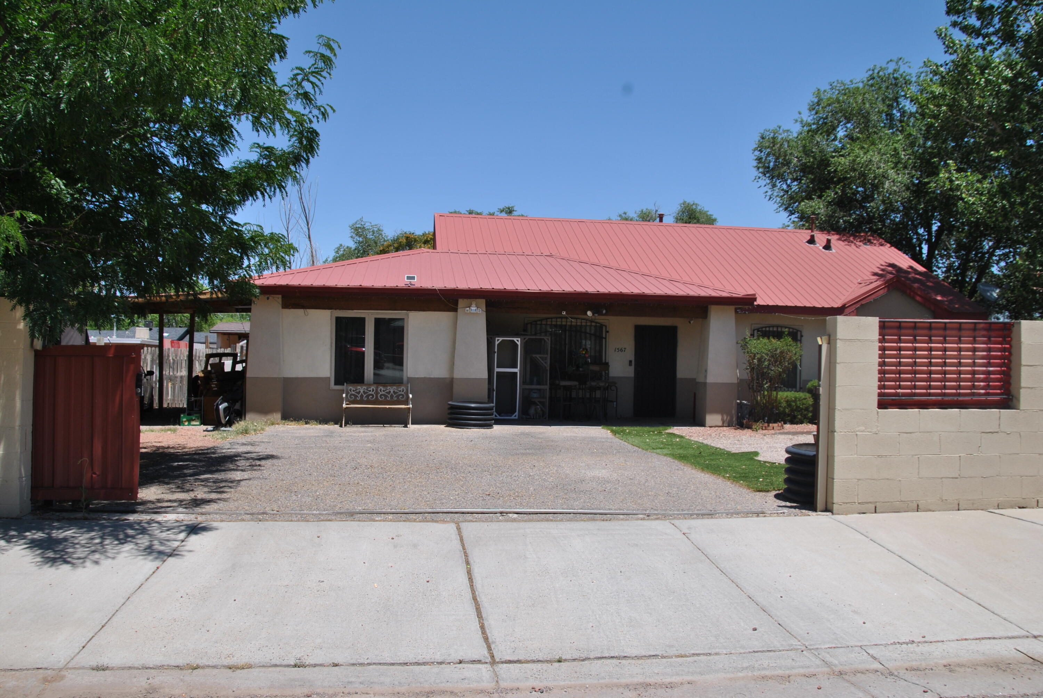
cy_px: 349
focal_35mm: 27
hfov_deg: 67.3
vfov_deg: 48.0
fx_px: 783
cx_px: 522
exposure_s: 1/250
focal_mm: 18
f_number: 8
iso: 100
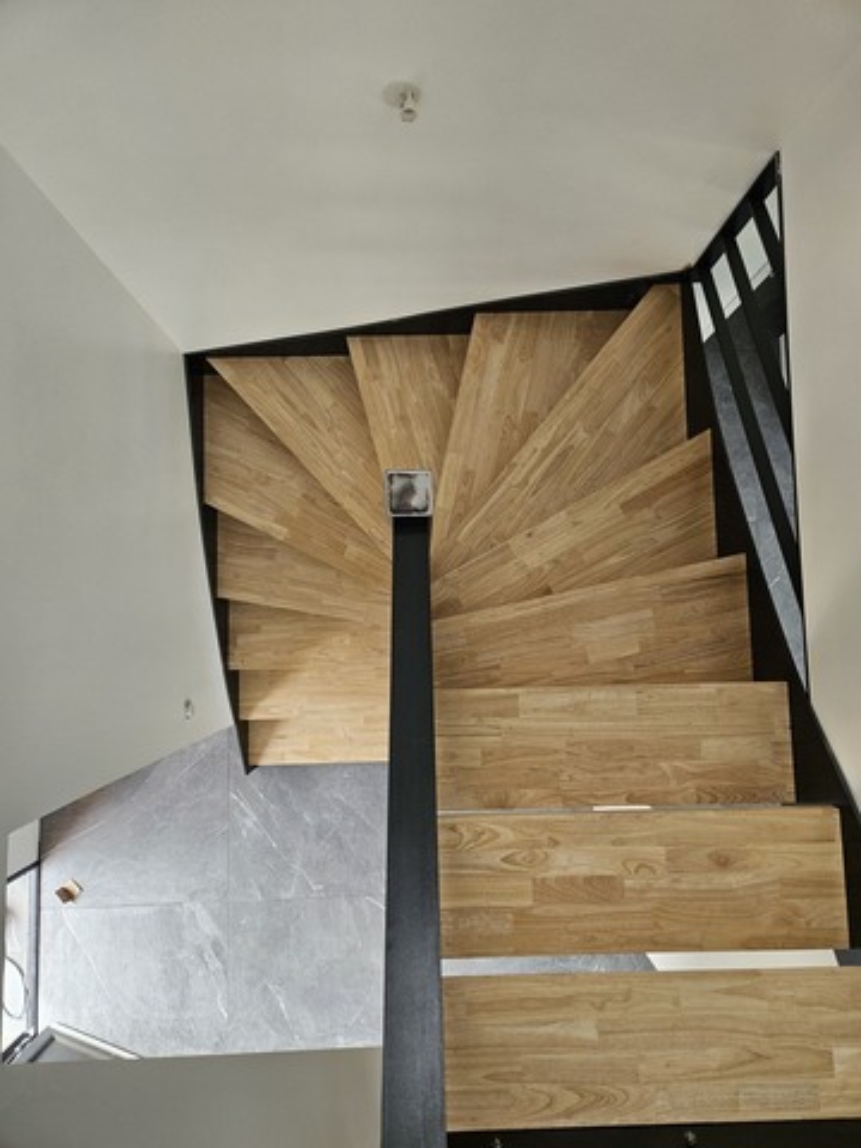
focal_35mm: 23
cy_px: 574
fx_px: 763
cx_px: 430
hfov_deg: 58.9
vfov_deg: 73.9
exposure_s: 1/100
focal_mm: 5.4
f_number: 1.8
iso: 80
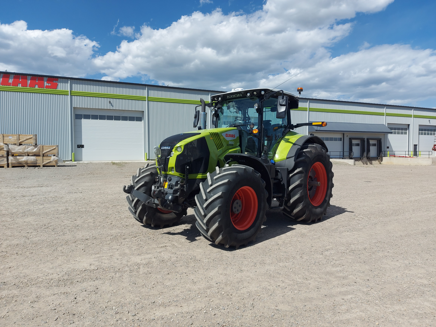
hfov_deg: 71.6
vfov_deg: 56.8
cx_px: 218
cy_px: 164
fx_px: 302
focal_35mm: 24
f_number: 1.8
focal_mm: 5.23
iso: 32
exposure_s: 1/1601
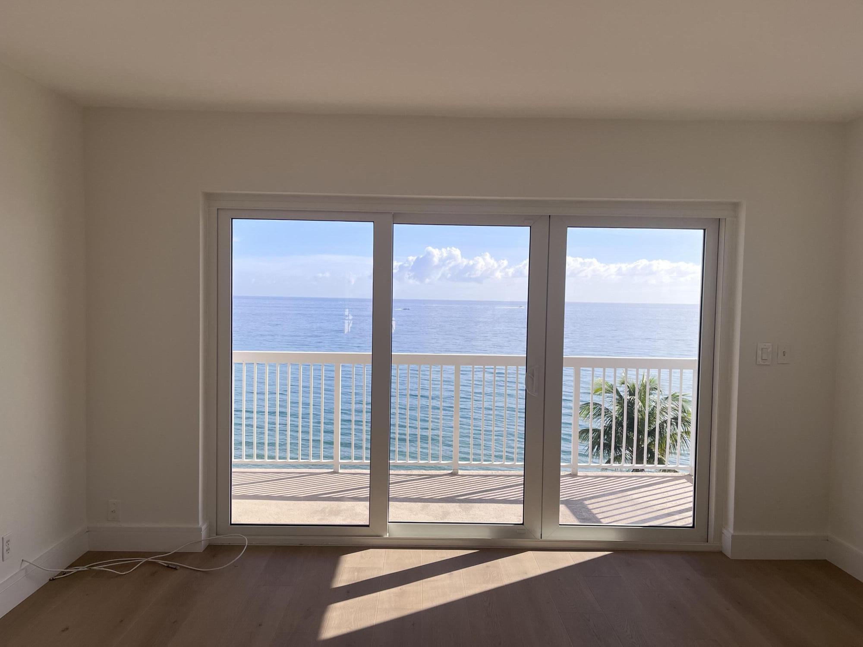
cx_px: 432
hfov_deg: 67.3
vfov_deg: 53.1
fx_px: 648
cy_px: 324
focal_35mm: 26
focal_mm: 5.1
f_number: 1.6
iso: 50
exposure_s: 1/845
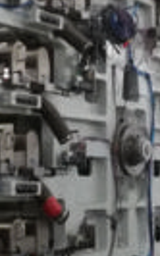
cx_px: 104
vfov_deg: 18.9
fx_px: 768
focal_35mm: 110
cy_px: 148
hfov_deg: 11.9
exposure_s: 1/33.3
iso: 400
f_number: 2
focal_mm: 3.79
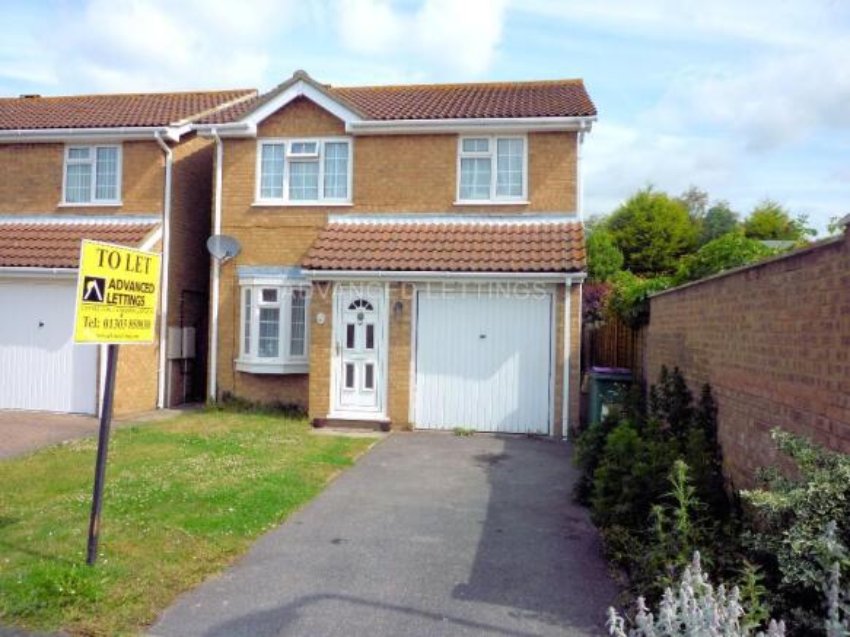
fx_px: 712
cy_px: 318
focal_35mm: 29
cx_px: 425
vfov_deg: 48.2
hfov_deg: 61.7
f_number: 4
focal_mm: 5.2
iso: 80
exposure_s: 1/500
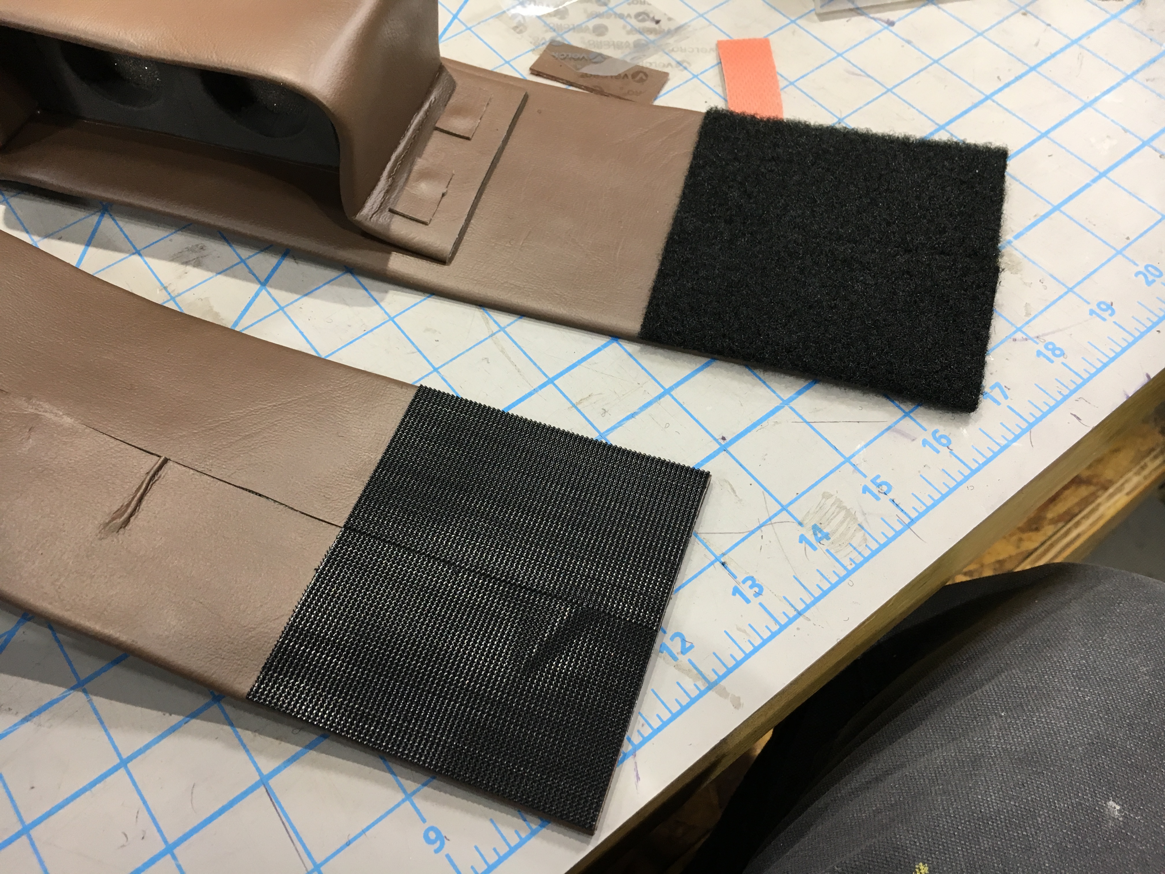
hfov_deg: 61.7
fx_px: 976
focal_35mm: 29
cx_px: 582
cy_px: 437
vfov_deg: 48.2
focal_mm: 4.15
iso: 40
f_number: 2.2
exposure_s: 1/30
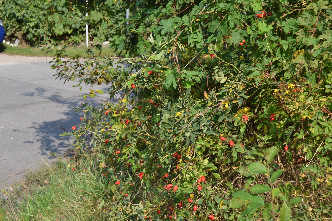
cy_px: 110
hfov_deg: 35.1
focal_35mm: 57
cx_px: 166
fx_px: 526
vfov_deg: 23.8
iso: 100
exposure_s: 1/160
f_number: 6.3
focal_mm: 38
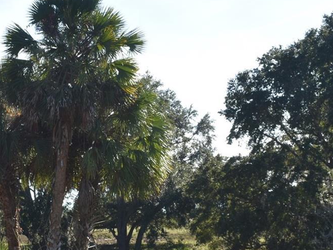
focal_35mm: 88
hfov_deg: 21.9
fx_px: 849
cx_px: 64
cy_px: 191
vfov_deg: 16.7
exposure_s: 1/200
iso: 100
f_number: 8
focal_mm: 25
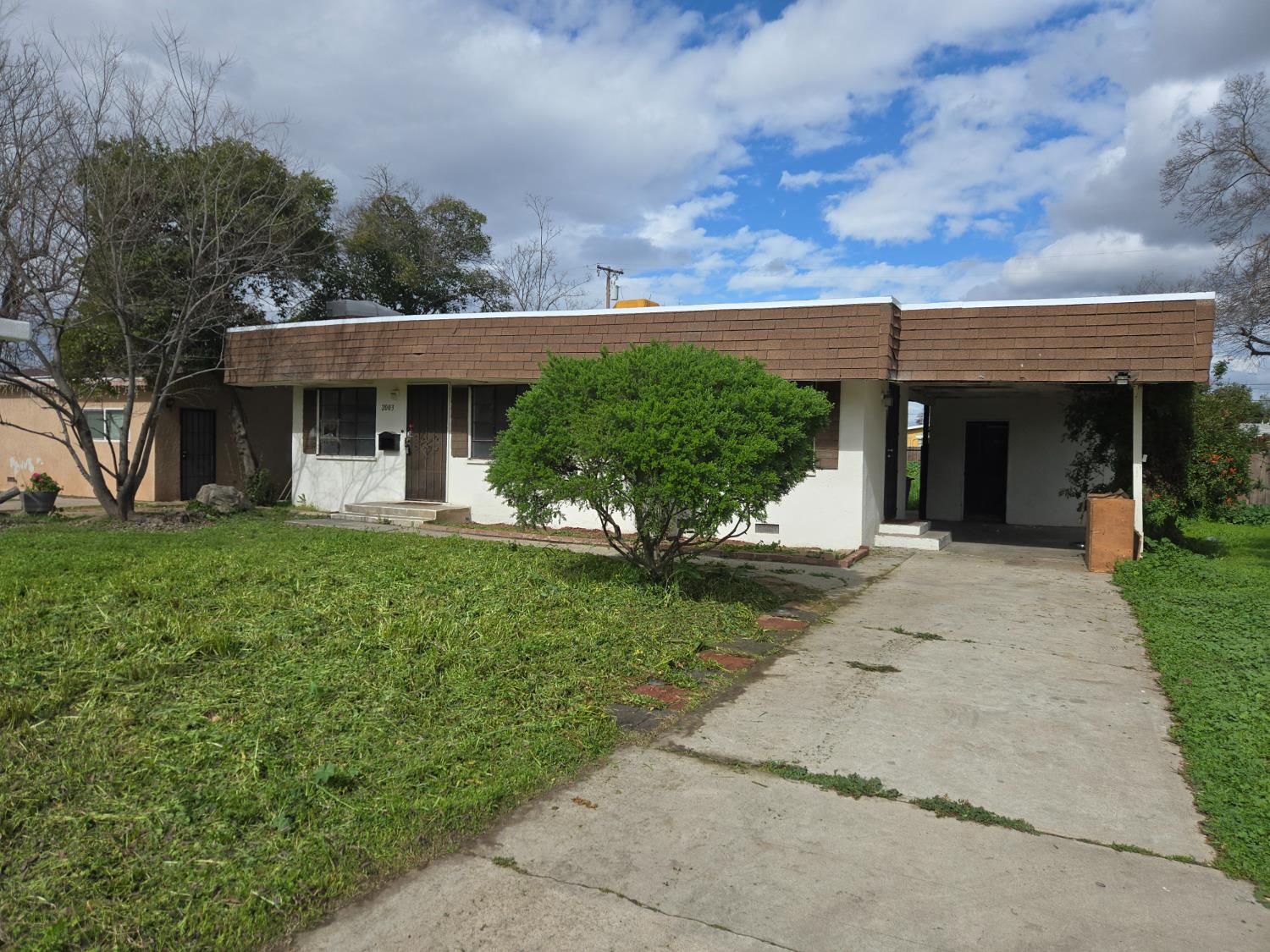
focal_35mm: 23
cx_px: 635
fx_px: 844
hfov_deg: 73.9
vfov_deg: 58.9
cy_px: 476
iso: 25
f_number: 1.8
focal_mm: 5.4
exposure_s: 1/2921
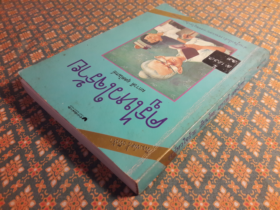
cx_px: 140
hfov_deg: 63.4
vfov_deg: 49.7
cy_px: 105
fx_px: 226
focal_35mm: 28
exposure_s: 1/33
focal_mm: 3.7
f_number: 1.9
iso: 100
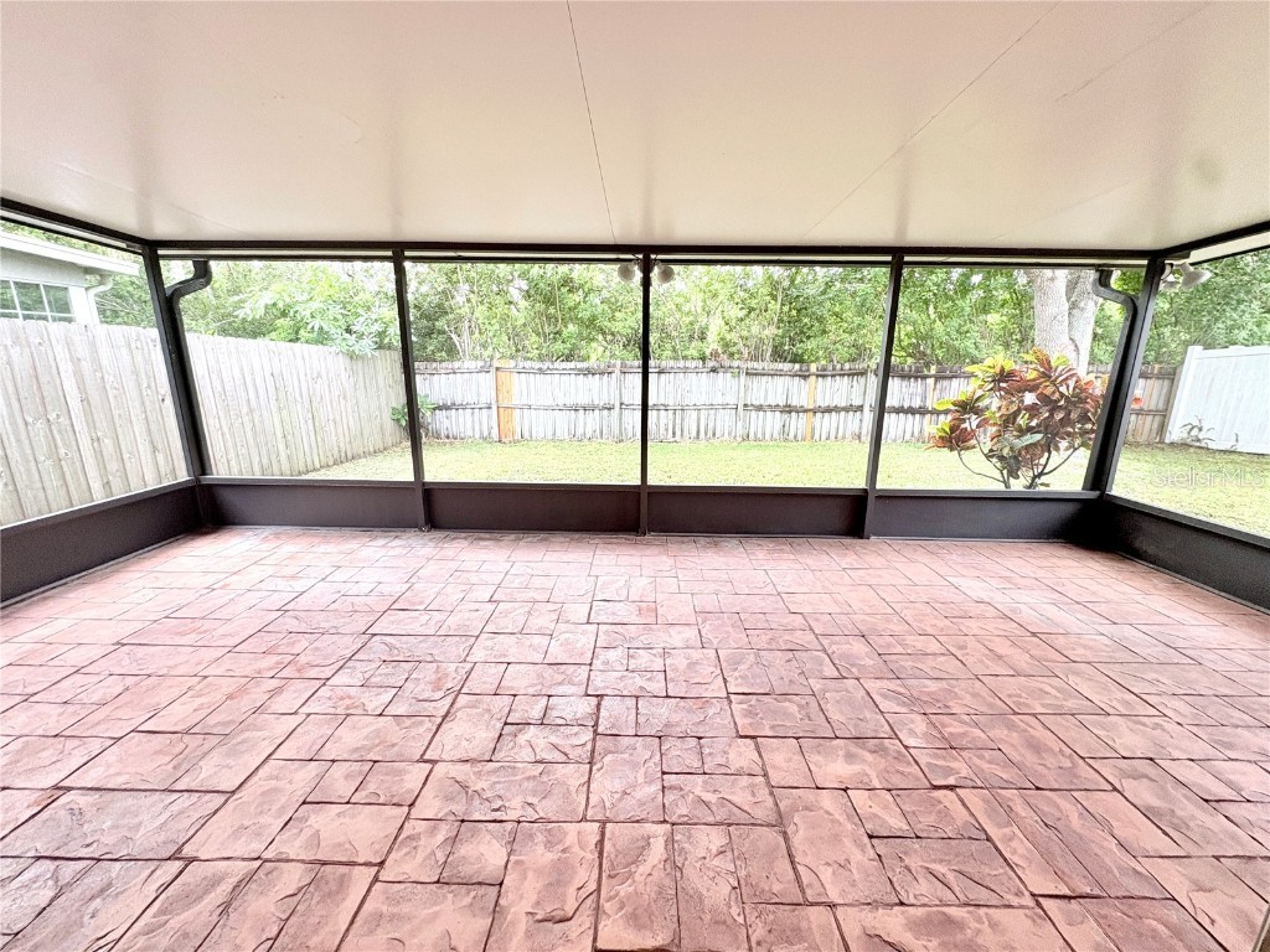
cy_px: 476
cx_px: 635
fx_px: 514
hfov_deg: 102.1
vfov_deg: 85.7
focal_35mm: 14
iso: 80
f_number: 2.2
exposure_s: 1/99
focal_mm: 2.22
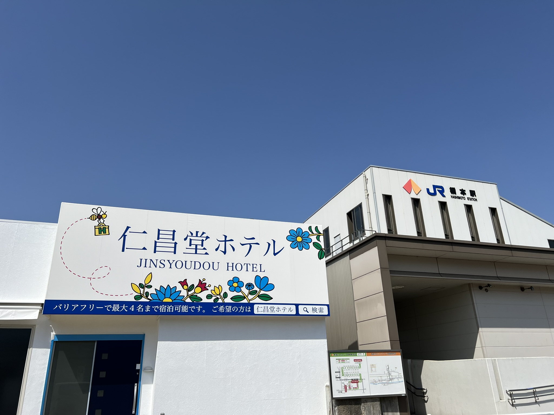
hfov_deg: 67.3
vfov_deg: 53.1
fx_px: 416
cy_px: 208
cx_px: 277
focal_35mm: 26
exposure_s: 1/9434
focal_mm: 5.7
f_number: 1.5
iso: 50
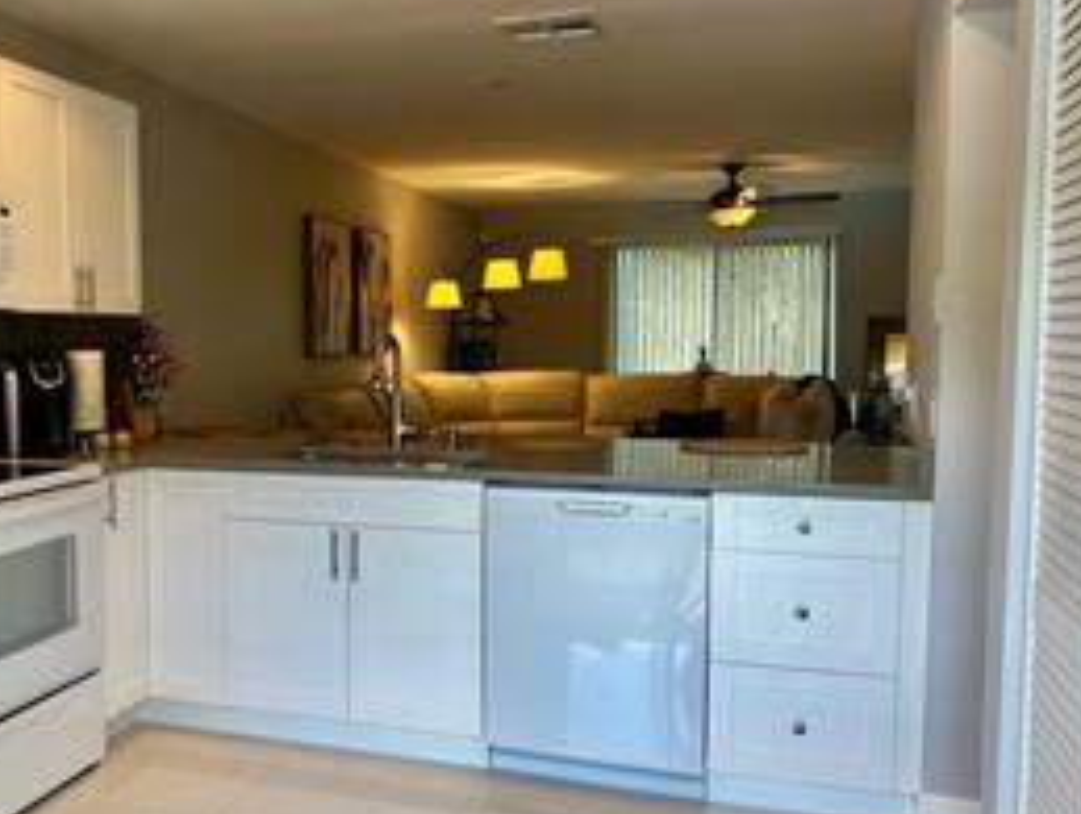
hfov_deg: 48.6
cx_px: 301
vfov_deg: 38.7
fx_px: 1157
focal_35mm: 37
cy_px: 426
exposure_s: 1/120
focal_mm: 6.86
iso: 64
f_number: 1.78
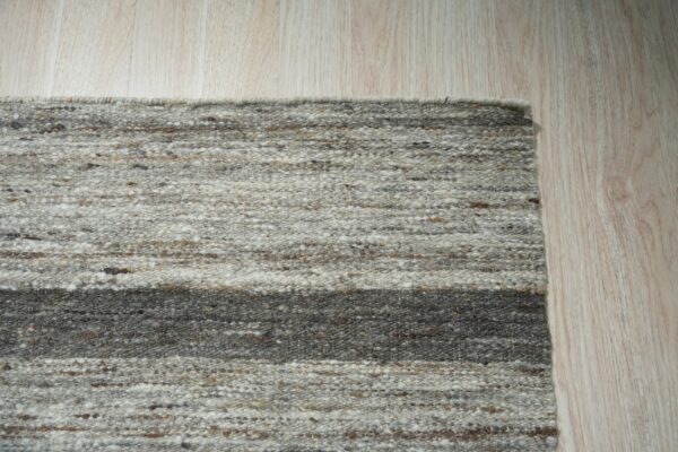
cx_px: 339
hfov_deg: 64.9
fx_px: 533
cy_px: 226
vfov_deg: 46.0
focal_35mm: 28
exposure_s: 1/200
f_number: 5
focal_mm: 28.3
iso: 1000
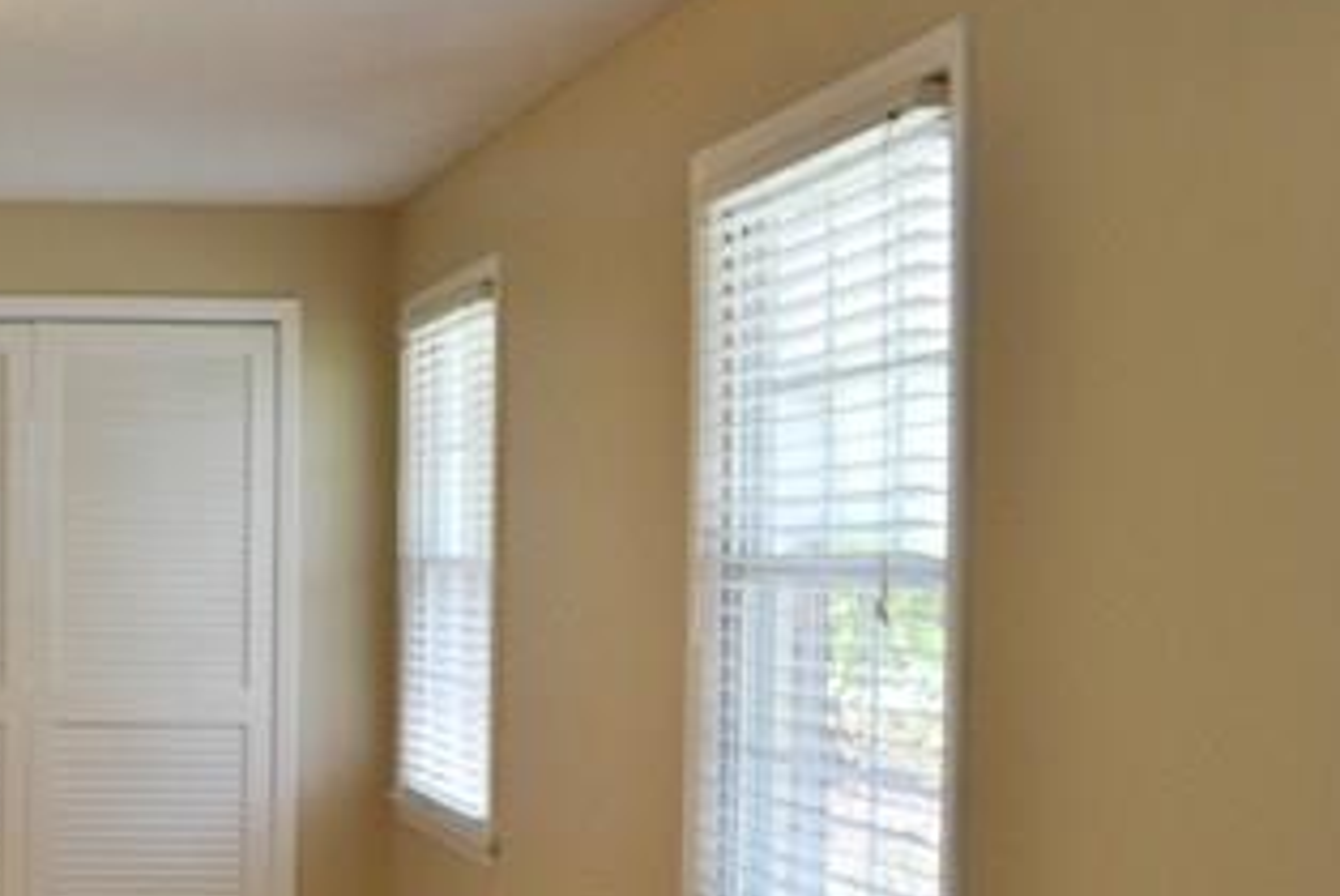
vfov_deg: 24.6
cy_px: 582
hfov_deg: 33.2
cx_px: 0
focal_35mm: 55
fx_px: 2049
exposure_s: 1/100
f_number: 5
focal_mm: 18
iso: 400
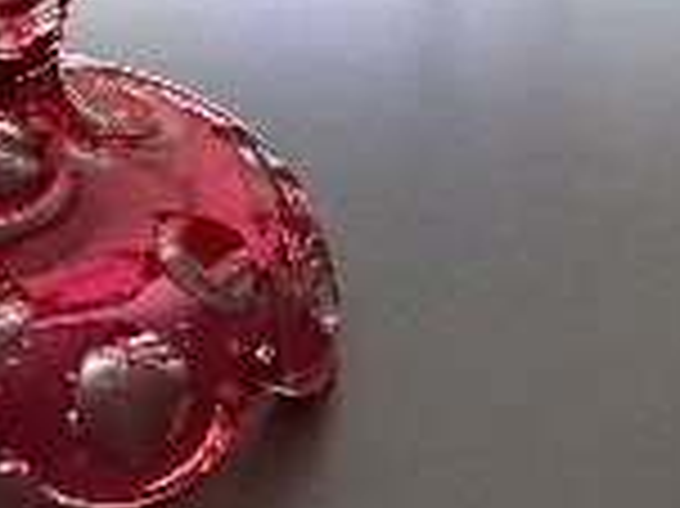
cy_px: -315
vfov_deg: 11.4
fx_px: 2414
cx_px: -14
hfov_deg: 15.7
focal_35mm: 123
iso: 40
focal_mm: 3
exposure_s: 1/120
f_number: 1.8
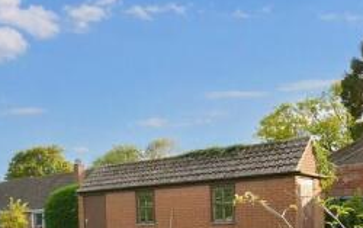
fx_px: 396
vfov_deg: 29.7
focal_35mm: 40
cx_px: 7
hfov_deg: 43.0
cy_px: 234
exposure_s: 1/160
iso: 100
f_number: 6.3
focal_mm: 10
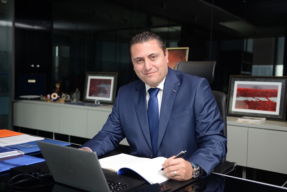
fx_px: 335
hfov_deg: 46.4
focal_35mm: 42
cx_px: 144
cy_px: 96
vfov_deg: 31.9
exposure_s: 1/200
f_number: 2.8
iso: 320
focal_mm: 42
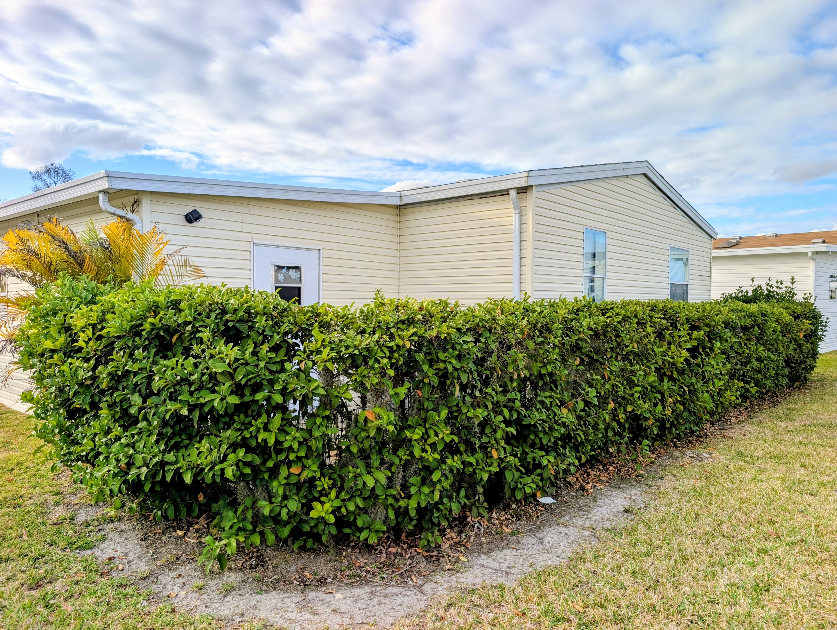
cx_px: 418
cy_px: 315
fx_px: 581
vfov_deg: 56.9
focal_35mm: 24
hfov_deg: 71.5
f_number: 1.68
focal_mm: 6.9
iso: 21
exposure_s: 1/835
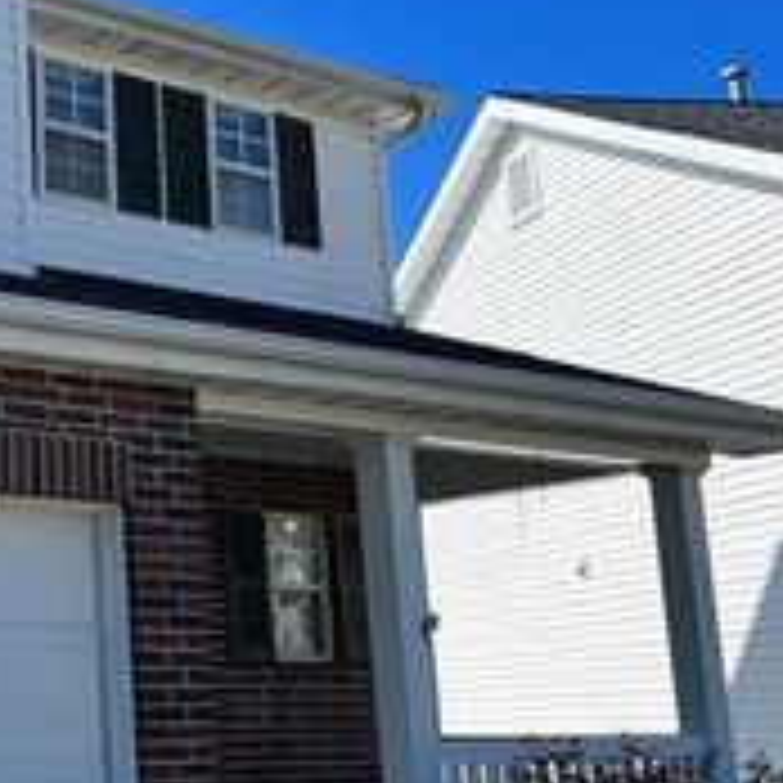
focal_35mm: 66
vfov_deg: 26.1
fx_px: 1689
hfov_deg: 24.0
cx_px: -126
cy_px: 349
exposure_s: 1/6579
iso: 50
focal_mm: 5.7
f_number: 1.5
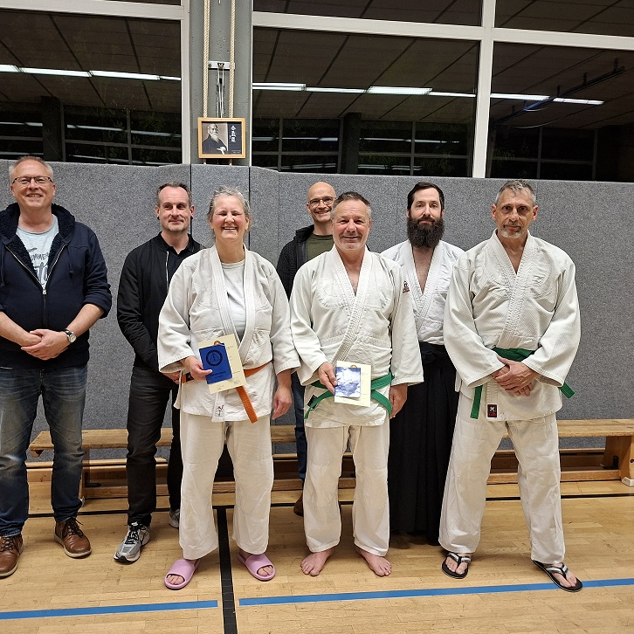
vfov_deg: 57.3
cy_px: 322
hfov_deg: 57.2
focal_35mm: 28
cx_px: 287
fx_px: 580
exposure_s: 1/50
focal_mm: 5.54
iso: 160
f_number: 1.8
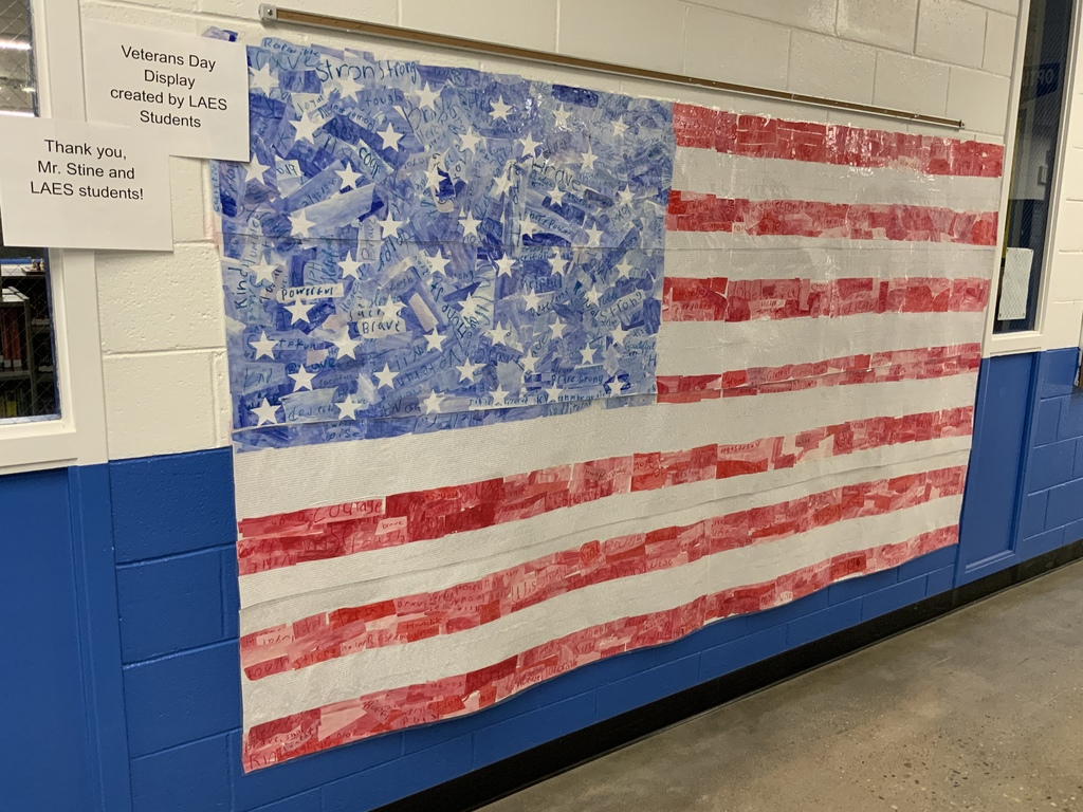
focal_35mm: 29
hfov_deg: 61.7
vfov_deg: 48.2
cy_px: 406
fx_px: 907
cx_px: 542
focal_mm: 3
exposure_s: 1/60
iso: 125
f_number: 1.8
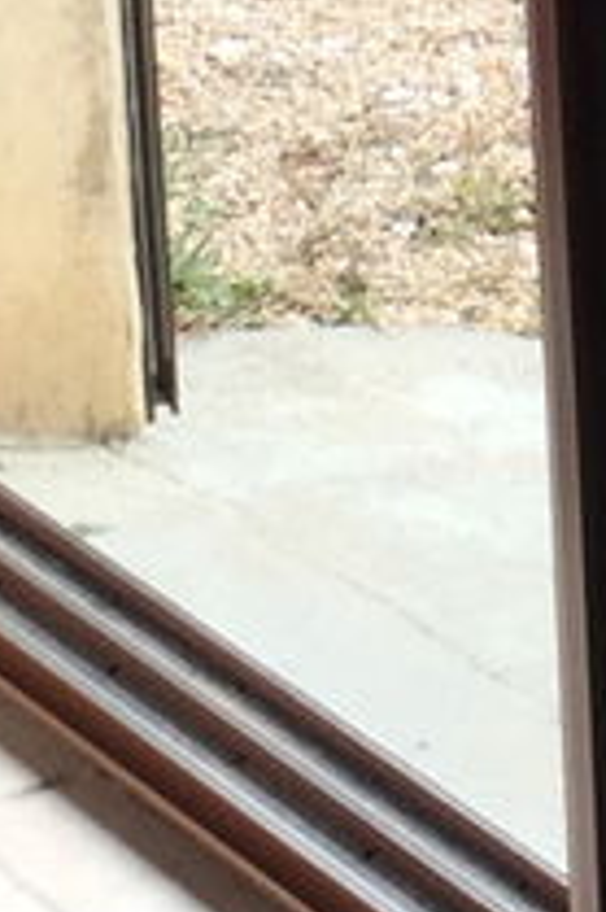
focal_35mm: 231
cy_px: -707
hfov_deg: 5.7
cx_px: 1382
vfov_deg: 8.6
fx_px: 5842
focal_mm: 4.15
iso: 32
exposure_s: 1/235
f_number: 2.2
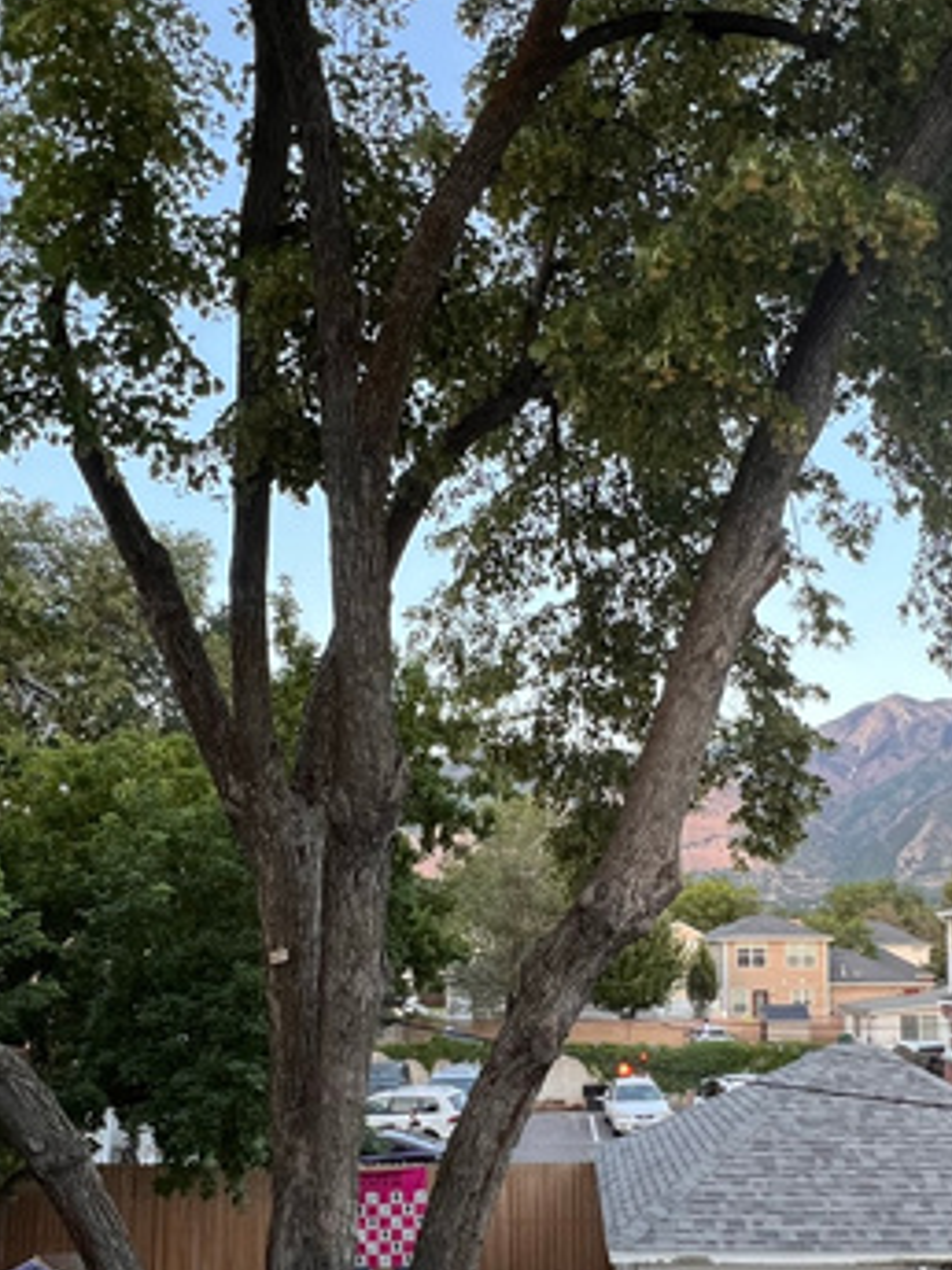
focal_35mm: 29
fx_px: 1063
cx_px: 609
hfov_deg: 47.7
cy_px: 857
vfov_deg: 60.1
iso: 125
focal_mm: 1.57
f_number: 1.8
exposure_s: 1/120
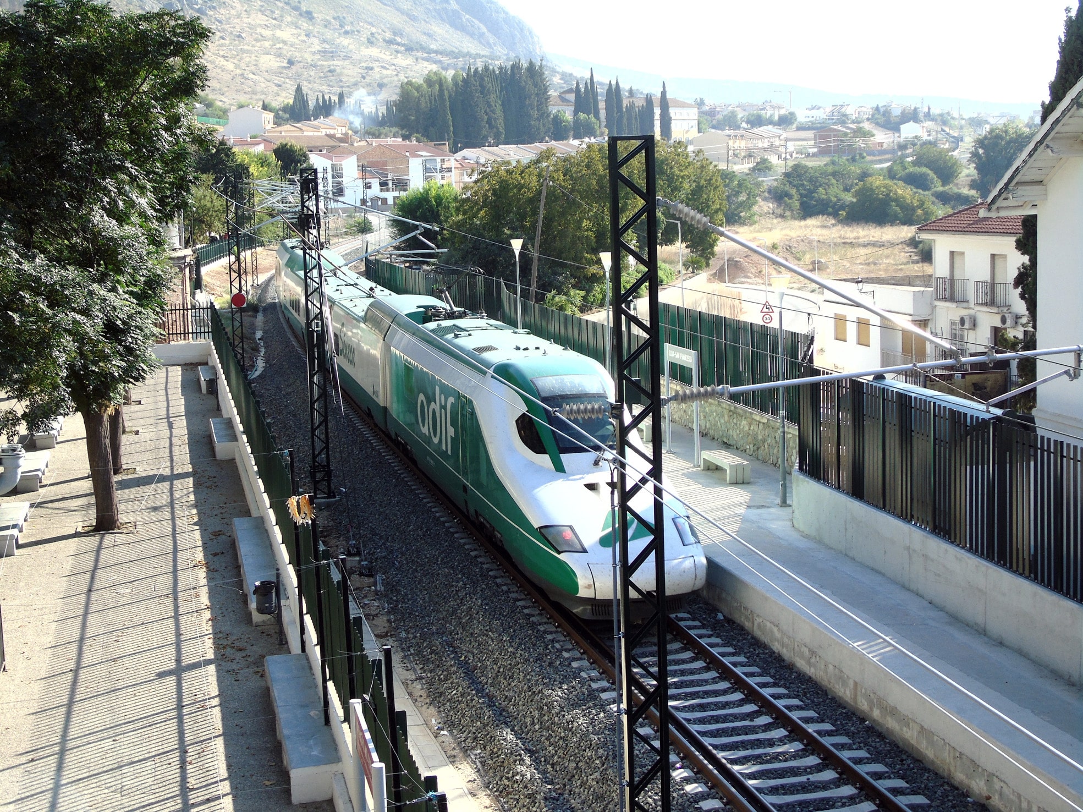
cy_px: 406
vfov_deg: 27.0
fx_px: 1689
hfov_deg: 35.5
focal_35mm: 54
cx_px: 542
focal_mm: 9.6
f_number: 4.3
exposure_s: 1/500
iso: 80
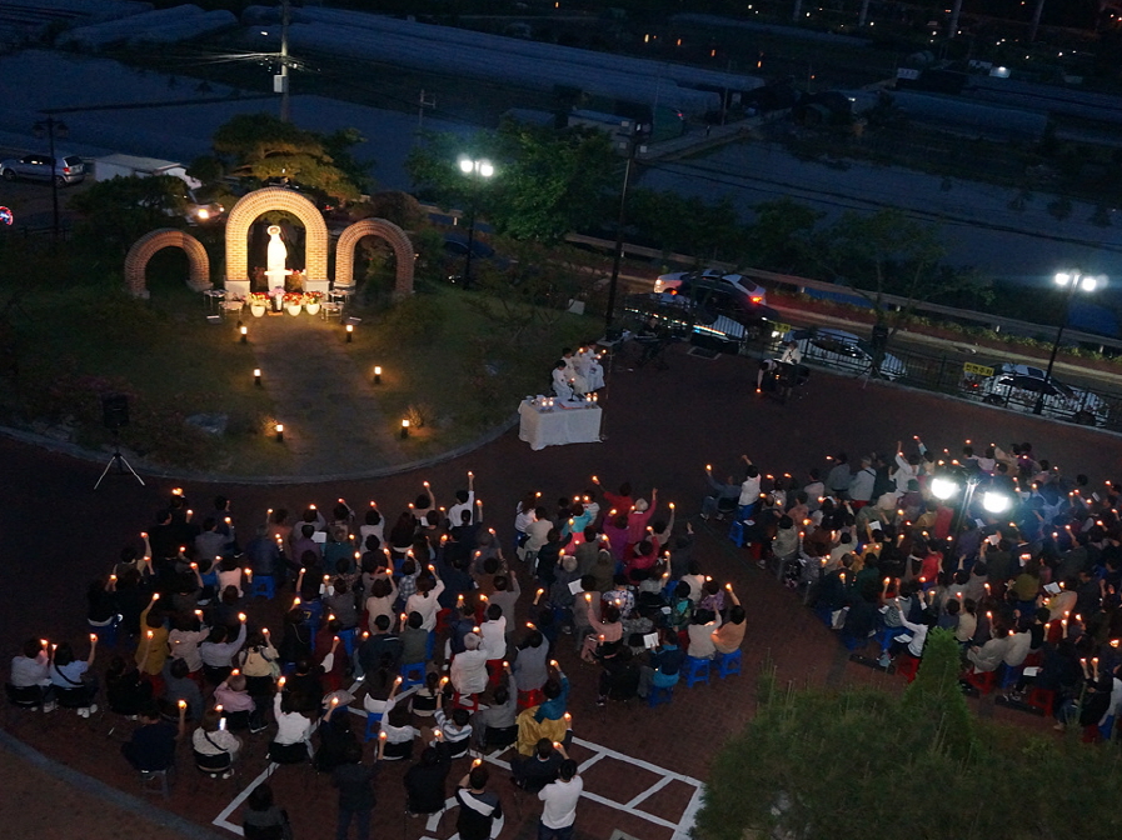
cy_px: 418
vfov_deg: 41.2
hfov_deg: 53.2
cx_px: 605
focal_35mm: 35
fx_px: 1119
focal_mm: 21
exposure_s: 1/60
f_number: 4
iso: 3200
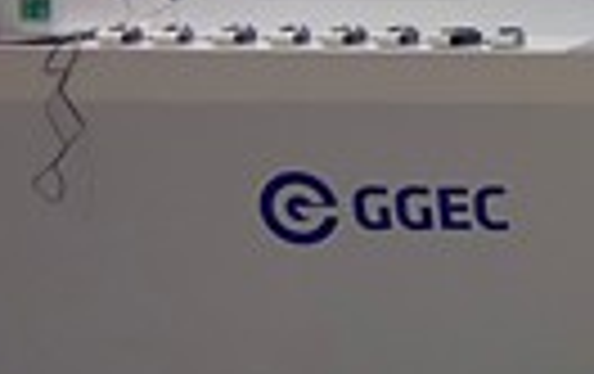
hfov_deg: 9.5
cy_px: -164
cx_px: 1611
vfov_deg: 7.0
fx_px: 3000
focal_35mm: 185
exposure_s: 1/60
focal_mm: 10.91
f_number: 2.8
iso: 125
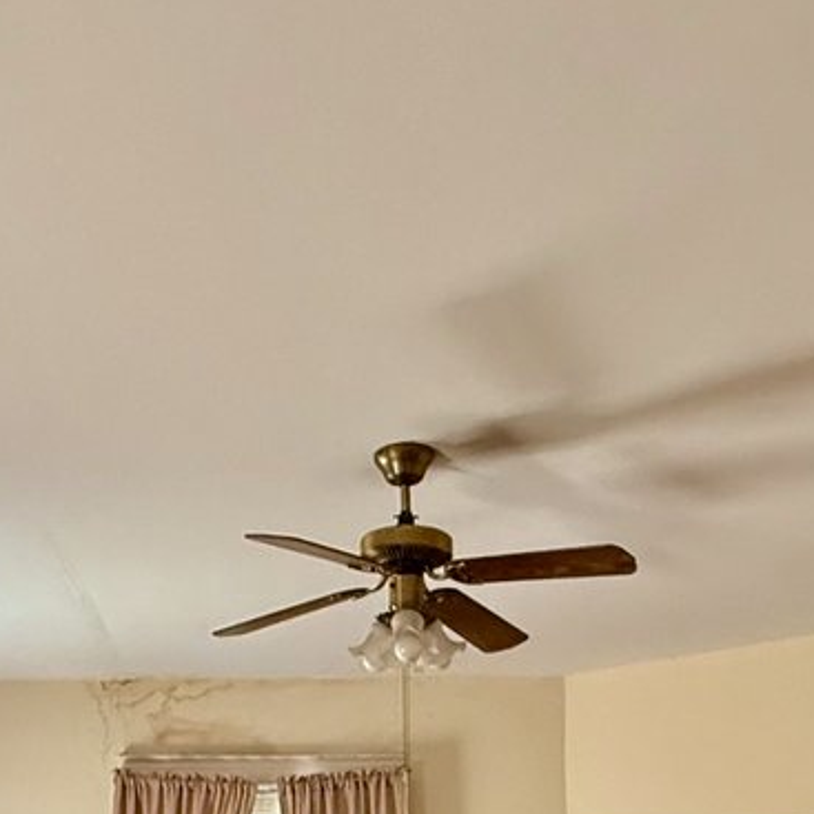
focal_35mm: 51
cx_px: 376
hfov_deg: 33.4
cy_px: 1072
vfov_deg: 27.5
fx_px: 1357
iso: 320
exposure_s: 1/77
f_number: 2.2
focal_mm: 2.22
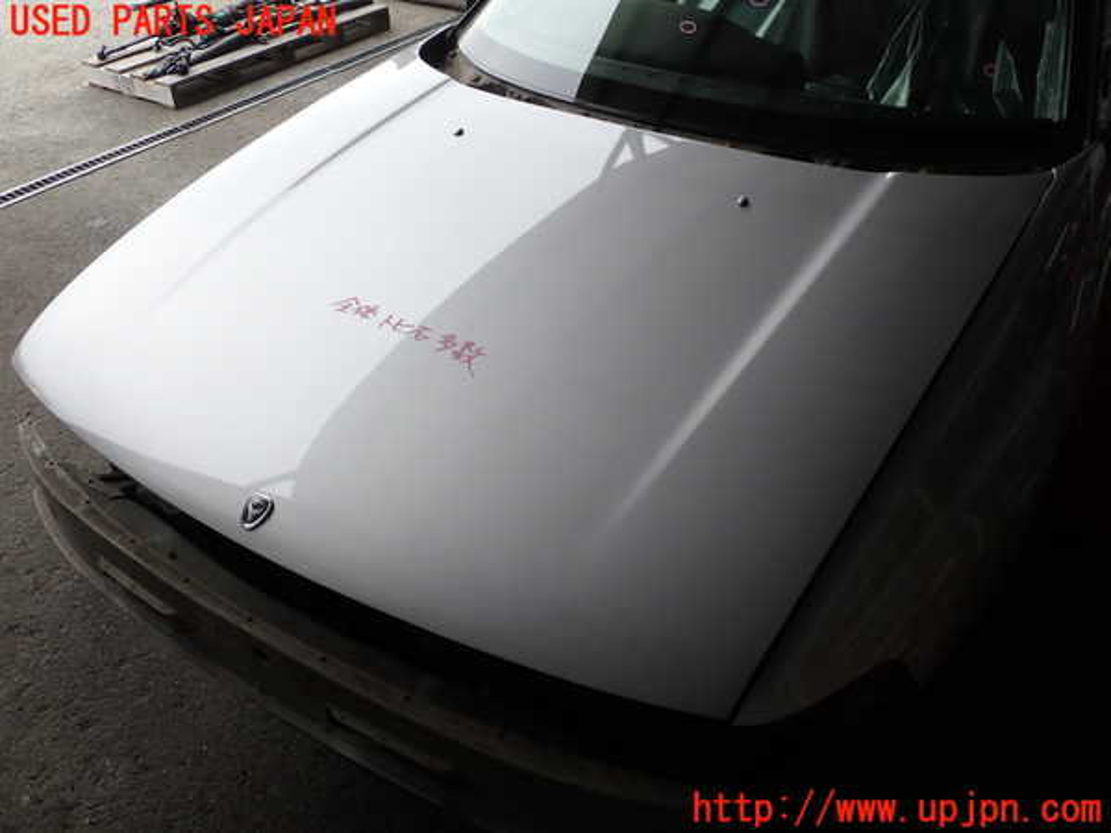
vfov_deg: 46.8
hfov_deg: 60.0
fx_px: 963
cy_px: 416
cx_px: 556
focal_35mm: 30
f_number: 3.2
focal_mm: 5.4
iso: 100
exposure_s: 1/125
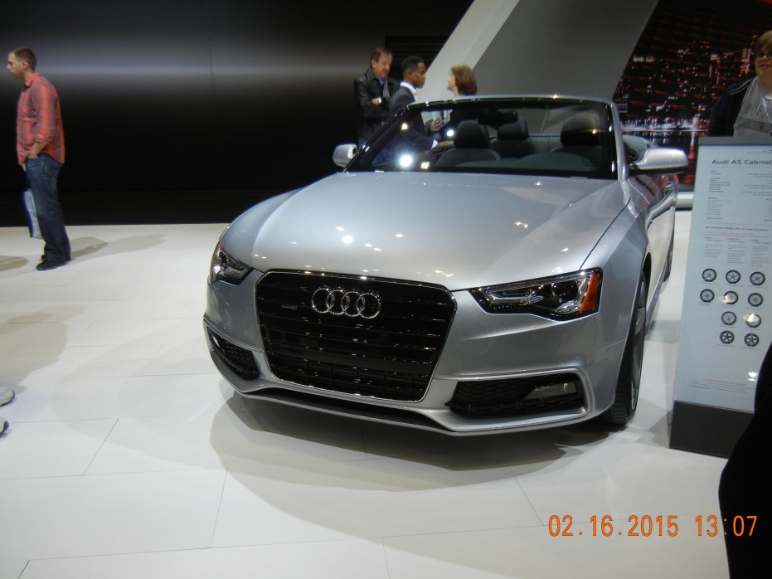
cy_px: 274
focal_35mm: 33
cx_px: 385
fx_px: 736
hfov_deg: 55.4
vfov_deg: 42.9
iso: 160
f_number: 3.5
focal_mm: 5.4
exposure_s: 1/209
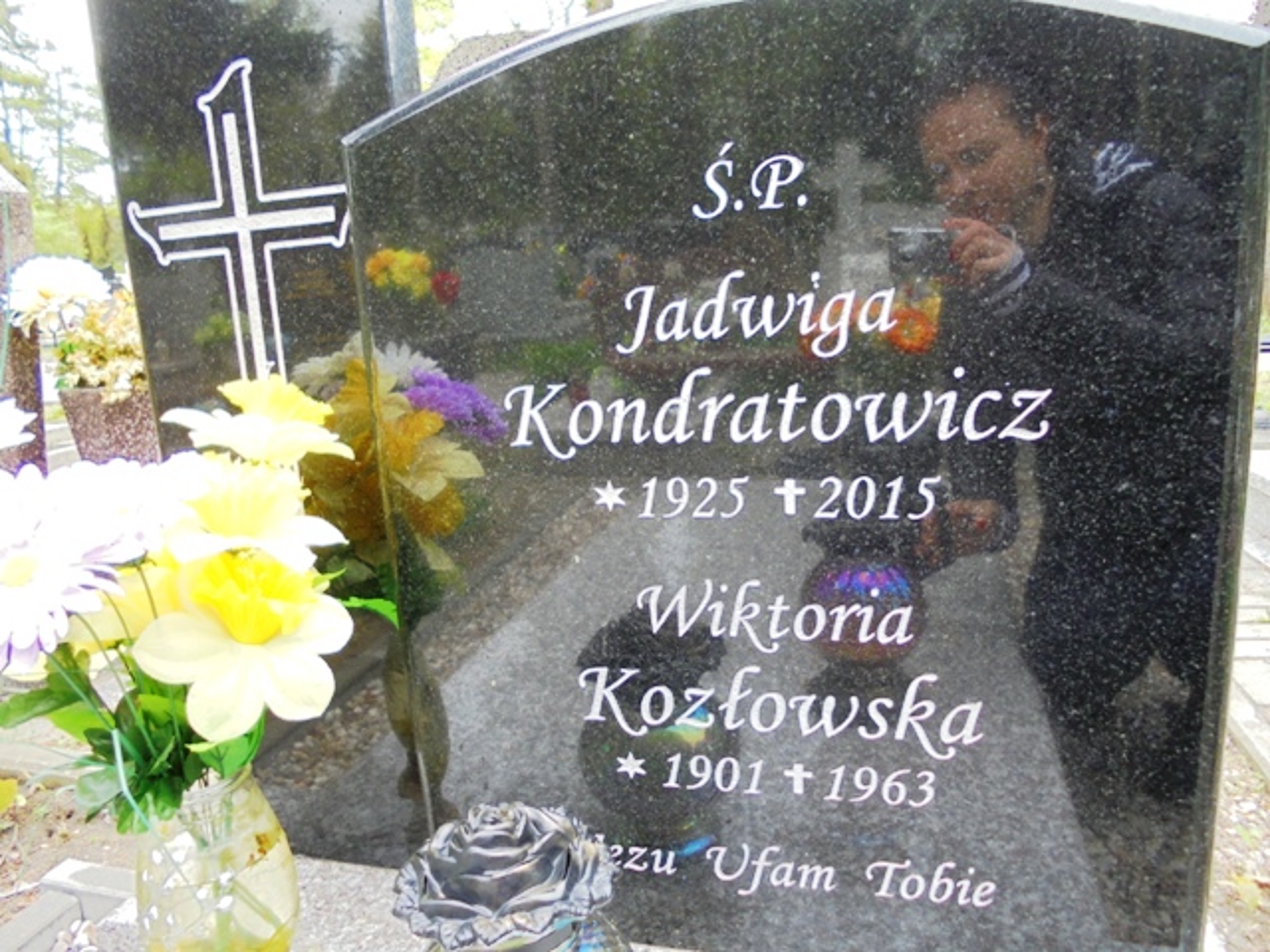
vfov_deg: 53.1
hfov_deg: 67.3
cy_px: 476
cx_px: 635
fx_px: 954
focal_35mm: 26
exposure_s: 1/40
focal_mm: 4.6
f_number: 3.5
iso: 100
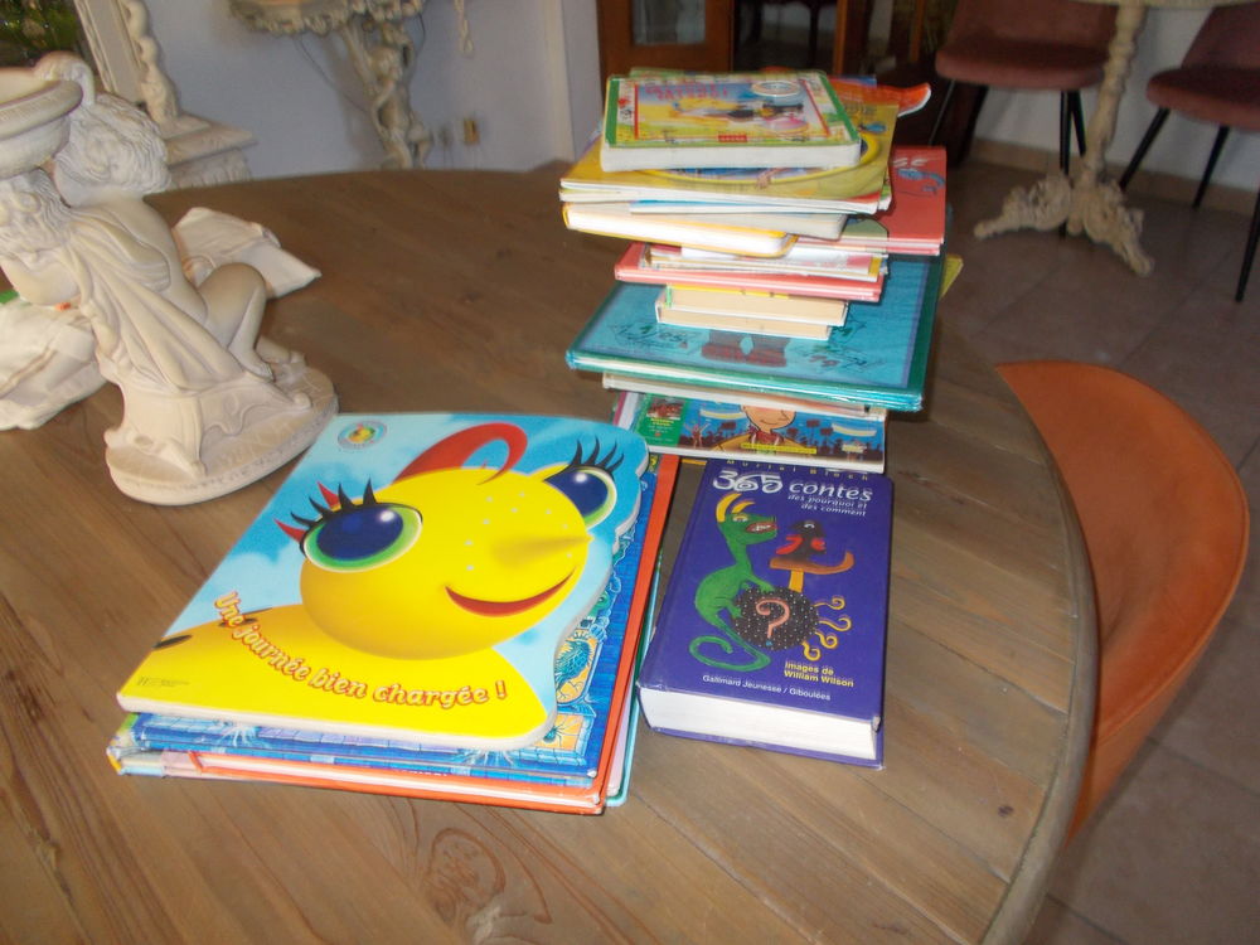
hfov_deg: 67.3
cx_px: 630
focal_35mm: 26
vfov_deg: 53.1
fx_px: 946
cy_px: 472
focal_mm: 4.6
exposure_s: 1/25
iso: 200
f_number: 3.2
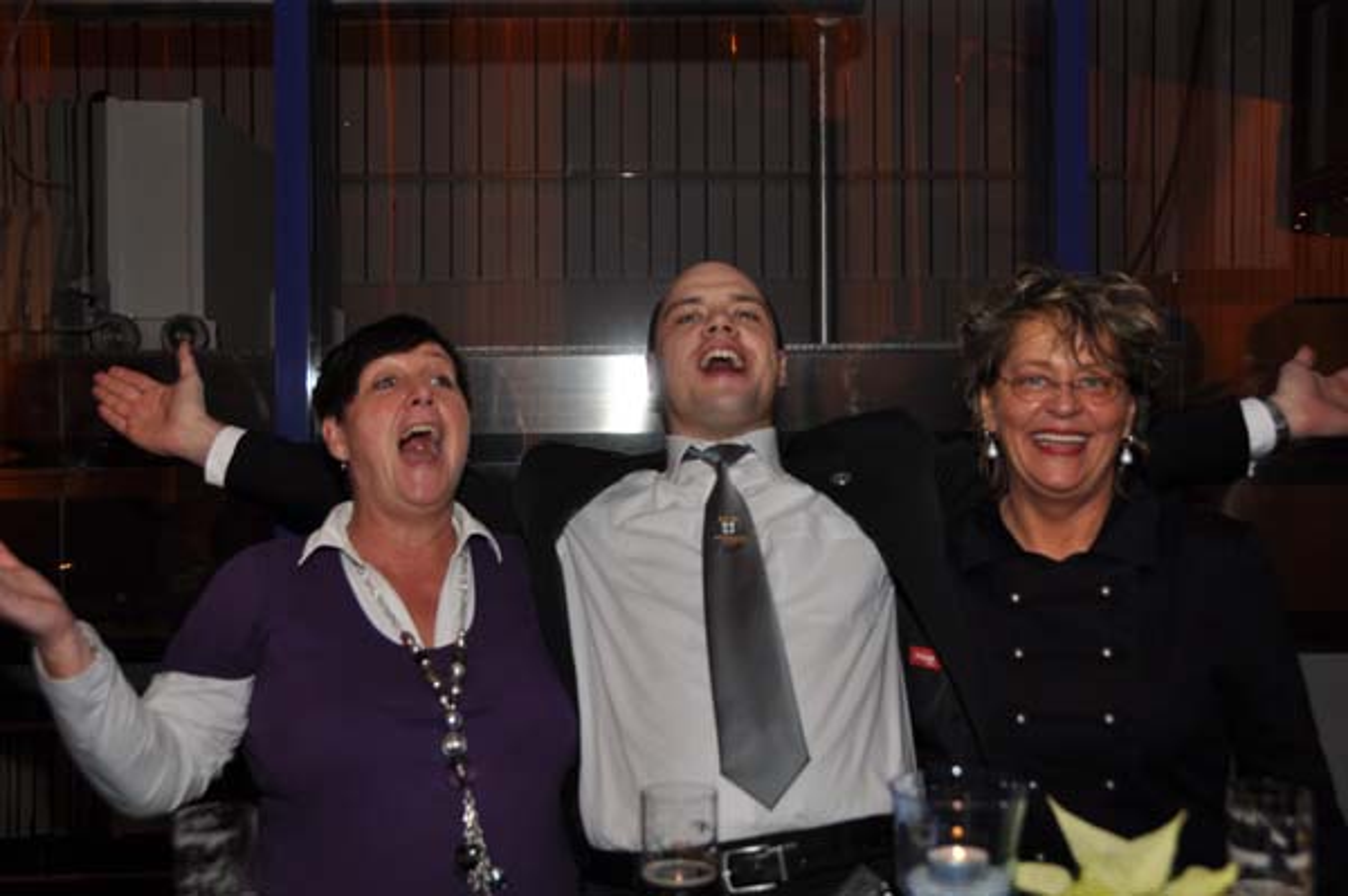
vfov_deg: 36.8
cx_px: 674
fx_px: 1347
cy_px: 448
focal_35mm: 36
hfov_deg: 53.2
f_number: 4
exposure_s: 1/60
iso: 200
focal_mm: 24
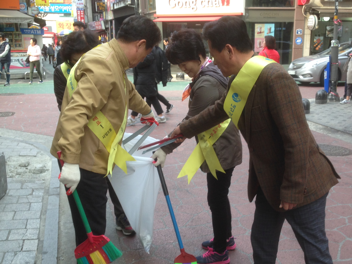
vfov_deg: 30.7
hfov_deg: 40.3
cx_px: 206
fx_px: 478
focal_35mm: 47
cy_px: 173
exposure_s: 1/132
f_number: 2.4
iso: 50
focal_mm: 4.12
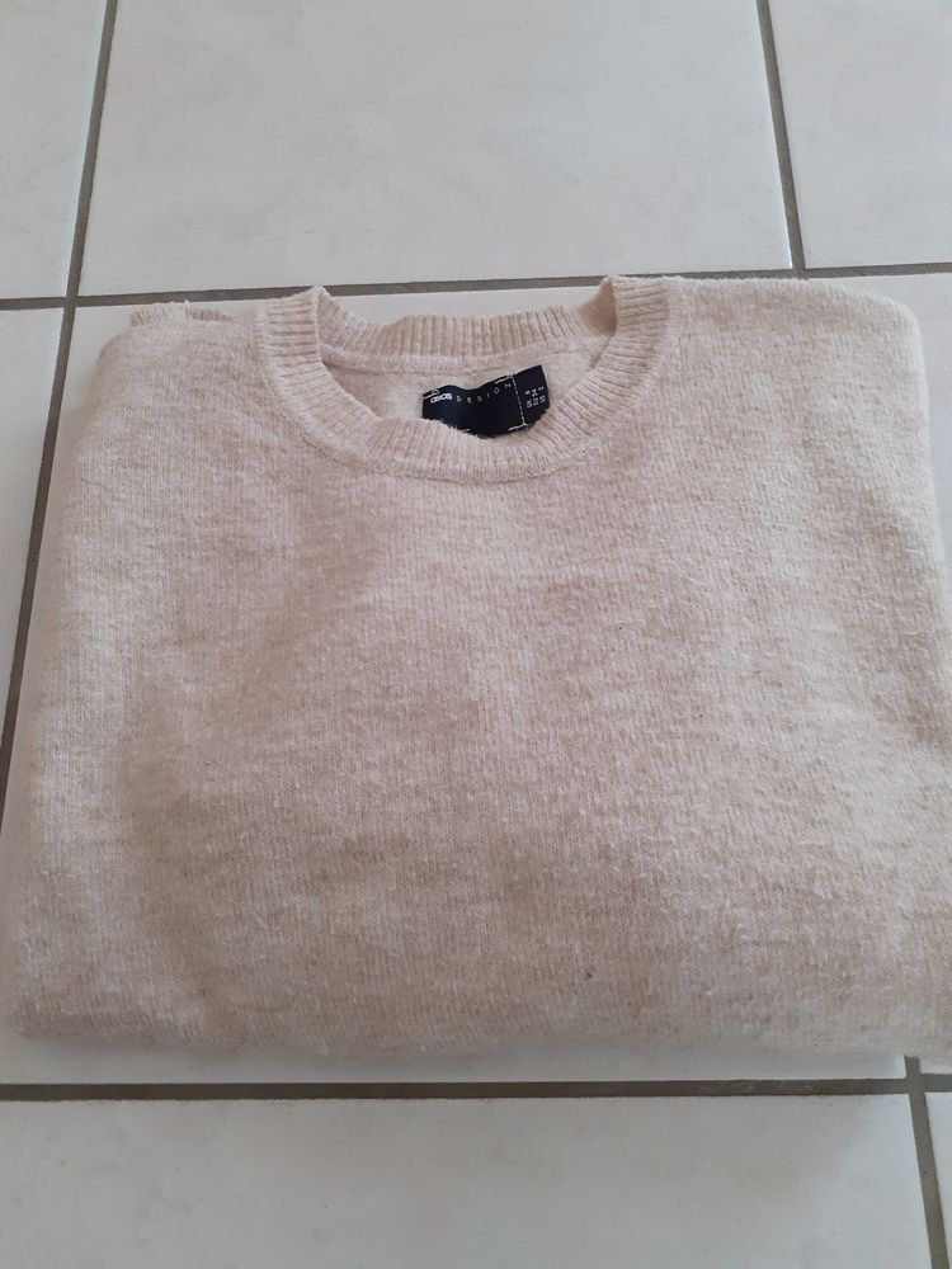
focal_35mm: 27
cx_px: 476
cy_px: 634
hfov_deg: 51.4
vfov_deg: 65.3
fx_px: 990
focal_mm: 3.6
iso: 250
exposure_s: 1/50
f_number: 1.9
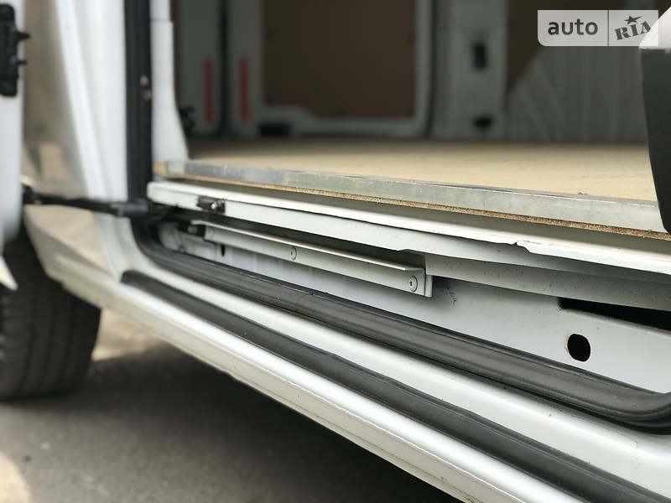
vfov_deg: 25.7
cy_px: 252
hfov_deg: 33.8
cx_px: 336
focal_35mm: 57
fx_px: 1105
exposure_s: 1/132
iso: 20
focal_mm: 6.6
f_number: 2.8
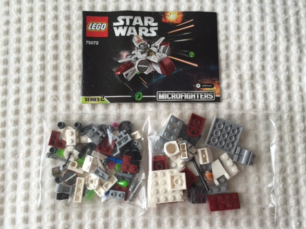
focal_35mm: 29
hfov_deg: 61.7
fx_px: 256
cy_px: 114
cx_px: 153
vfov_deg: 48.2
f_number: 2.2
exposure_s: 1/30
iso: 32
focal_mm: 4.15
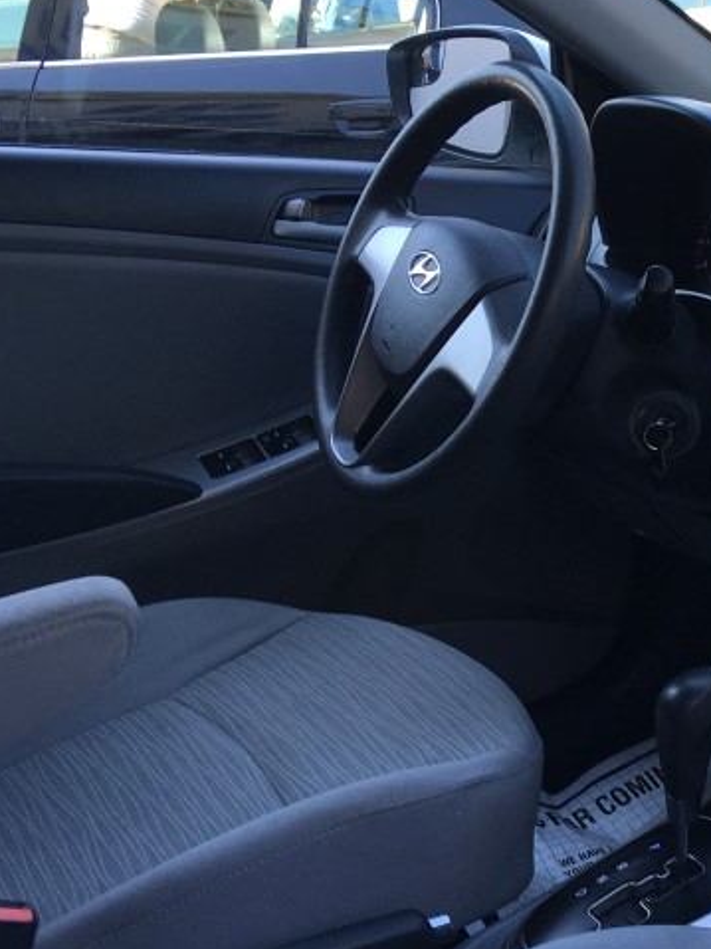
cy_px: 481
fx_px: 1699
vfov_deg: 31.2
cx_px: 929
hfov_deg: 21.4
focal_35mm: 62
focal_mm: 4.15
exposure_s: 1/154
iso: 25
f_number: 2.2
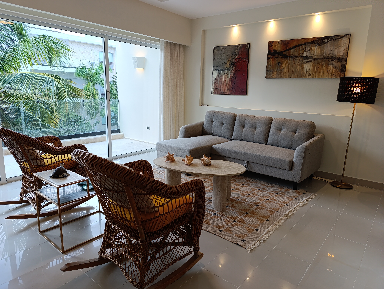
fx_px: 256
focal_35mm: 23
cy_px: 144
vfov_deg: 59.0
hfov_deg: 73.8
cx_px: 192
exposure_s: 1/100
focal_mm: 6.14
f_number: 1.6
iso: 200
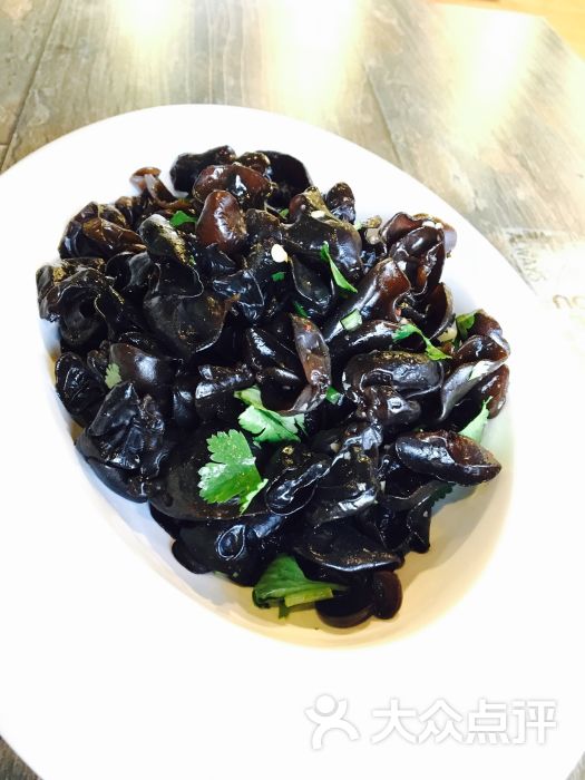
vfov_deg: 61.7
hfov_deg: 48.2
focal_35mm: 29
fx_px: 653
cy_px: 390
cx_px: 292
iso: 500
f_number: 2.2
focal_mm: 4.15
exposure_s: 1/17
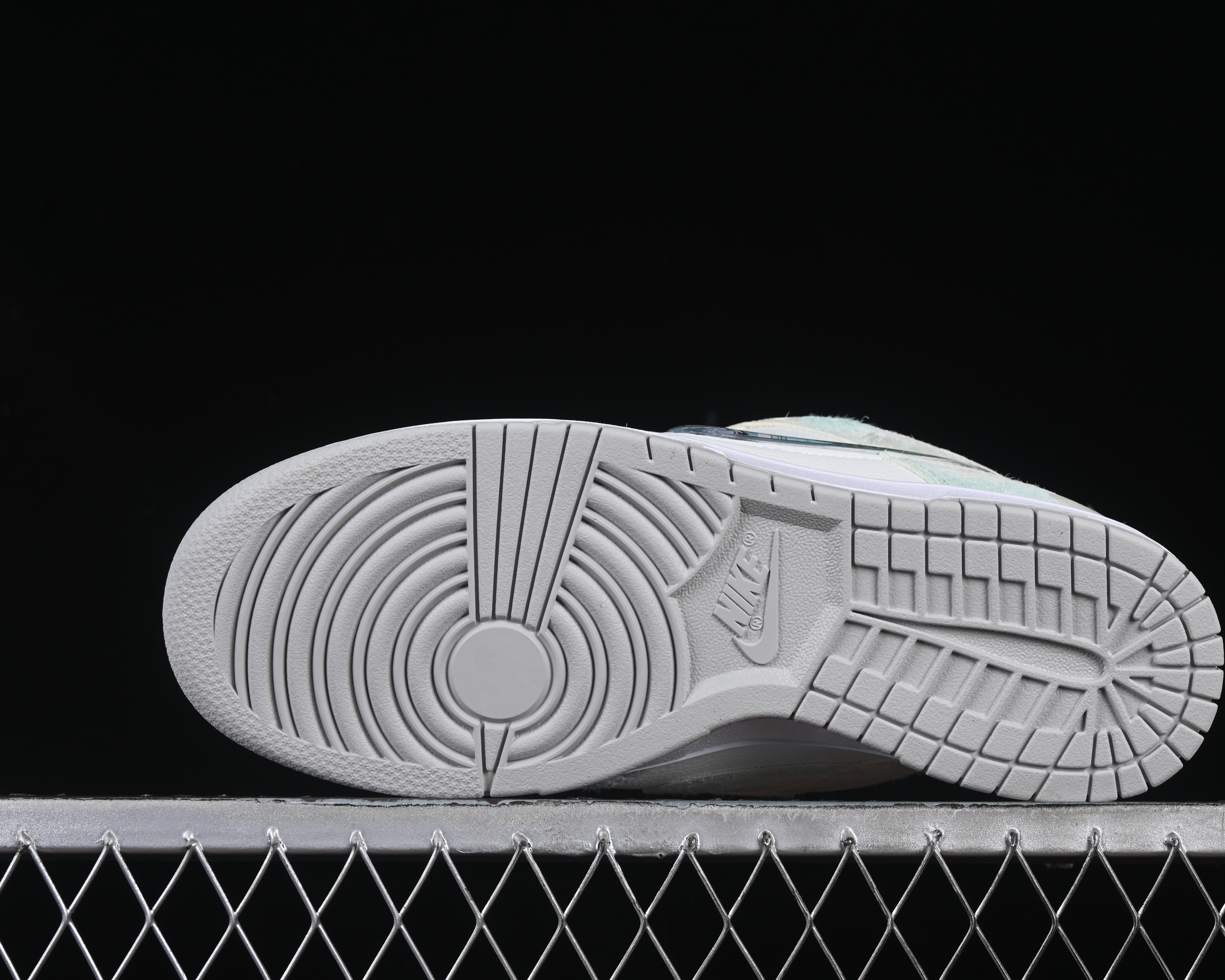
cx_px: 702
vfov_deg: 18.1
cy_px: 492
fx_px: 3082
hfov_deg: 22.5
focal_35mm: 85
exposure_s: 1/80
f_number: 8
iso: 160
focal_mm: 50
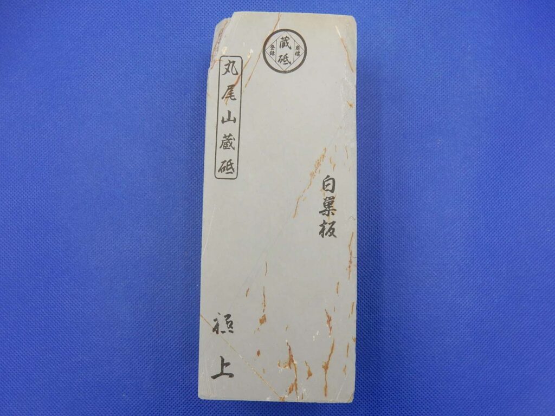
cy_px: 208
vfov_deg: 54.9
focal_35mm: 25
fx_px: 401
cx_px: 278
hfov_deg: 69.4
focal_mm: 4.5
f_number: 3.7
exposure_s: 1/80
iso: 125
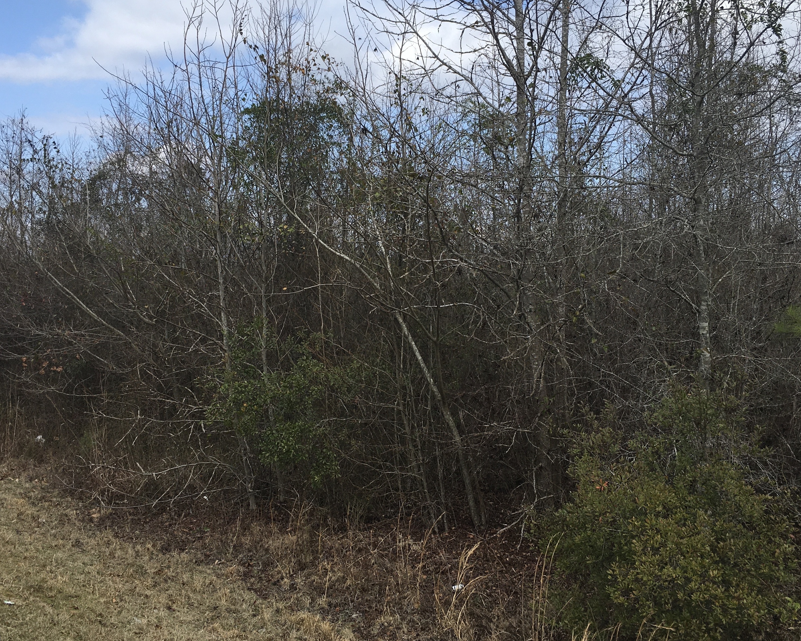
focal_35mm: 36
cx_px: 395
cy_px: 292
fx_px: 853
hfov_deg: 50.3
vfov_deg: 41.1
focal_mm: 4.15
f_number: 2.2
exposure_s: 1/1350
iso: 25
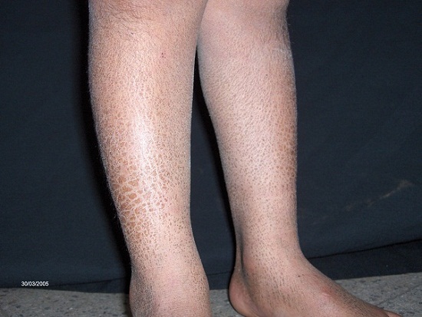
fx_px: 537
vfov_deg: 32.9
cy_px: 158
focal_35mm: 44
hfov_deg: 42.9
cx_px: 211
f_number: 2.9
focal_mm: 9
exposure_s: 1/60
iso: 100
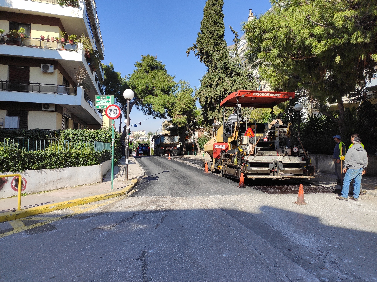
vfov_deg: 54.9
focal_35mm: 25
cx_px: 188
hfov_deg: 69.4
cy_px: 141
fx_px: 272
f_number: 1.79
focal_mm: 4.74
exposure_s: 1/1660
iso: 112
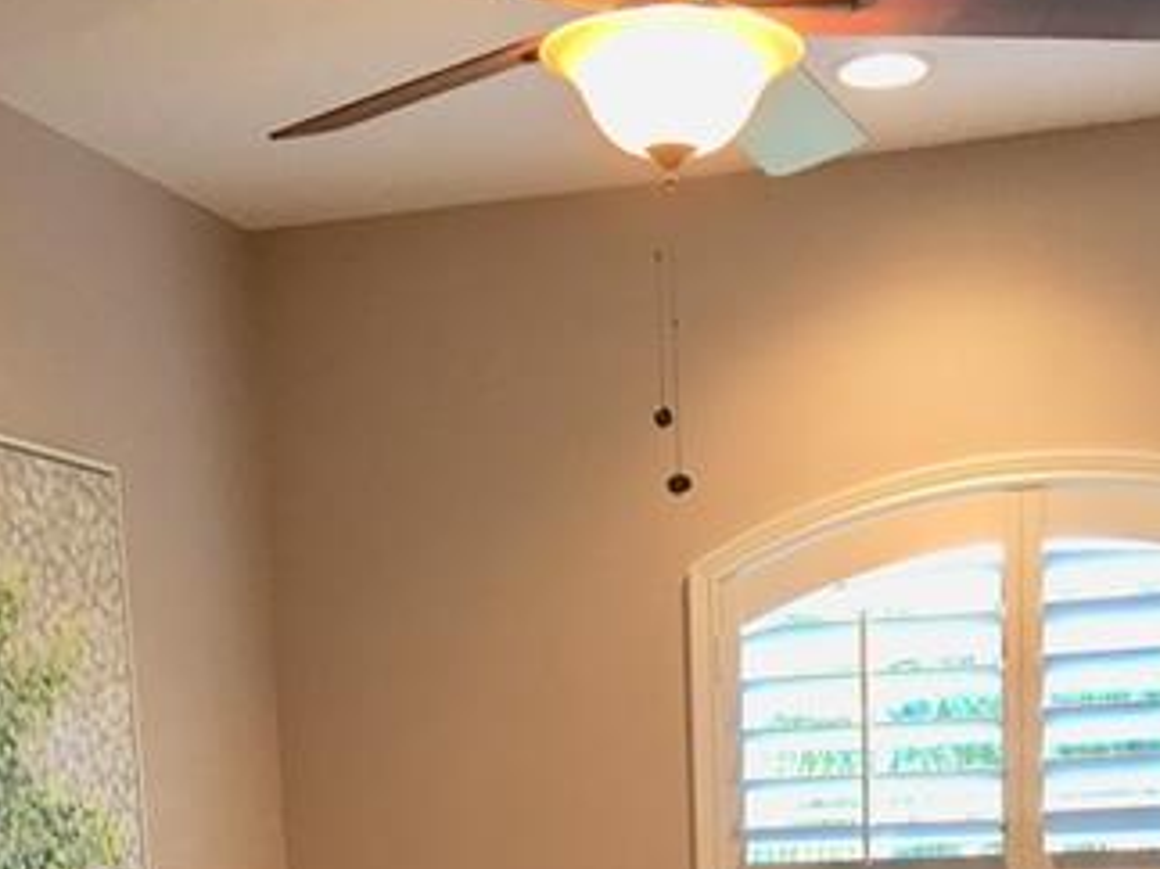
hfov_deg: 28.2
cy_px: 1210
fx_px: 2311
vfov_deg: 19.2
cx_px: 621
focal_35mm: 69
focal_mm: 4.15
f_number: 2.2
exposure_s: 1/15
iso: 32
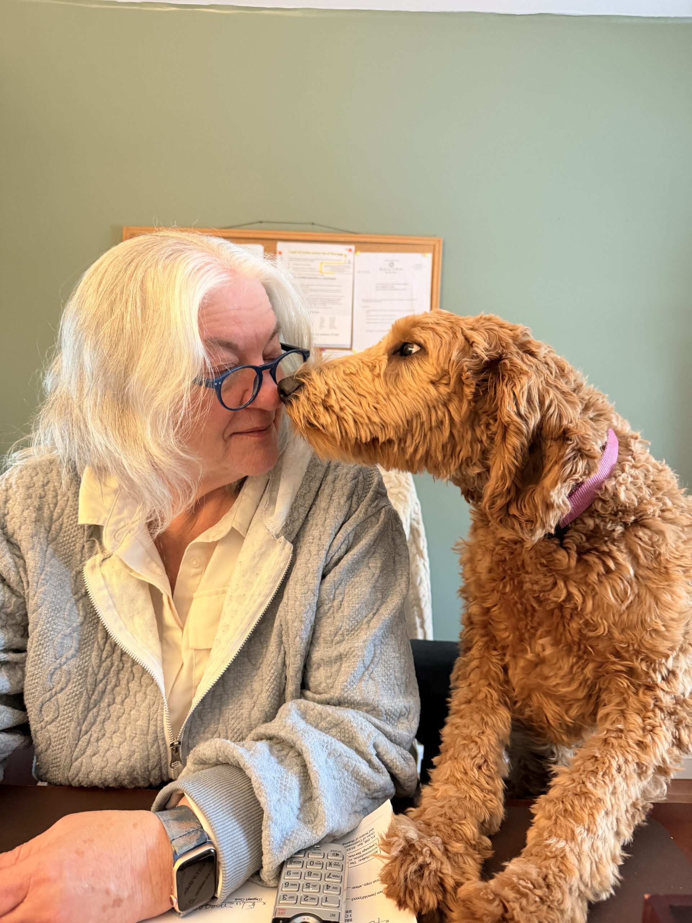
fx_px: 640
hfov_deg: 56.8
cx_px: 346
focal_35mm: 24
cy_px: 462
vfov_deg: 71.6
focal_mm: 6.76
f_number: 1.78
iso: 500
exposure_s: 1/60
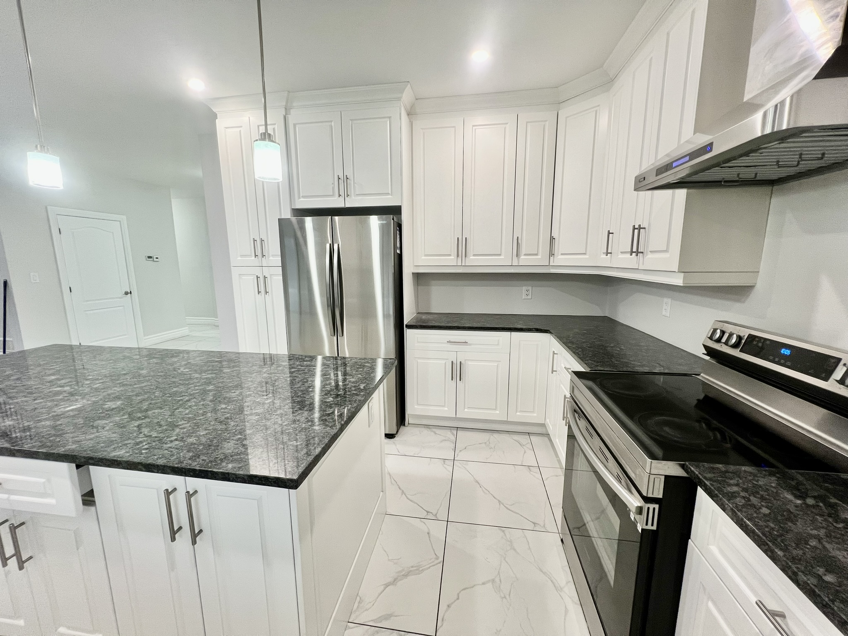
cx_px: 424
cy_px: 318
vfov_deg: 89.9
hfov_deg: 106.2
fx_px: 318
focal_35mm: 13
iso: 125
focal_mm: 1.57
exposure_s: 1/60
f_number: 1.8
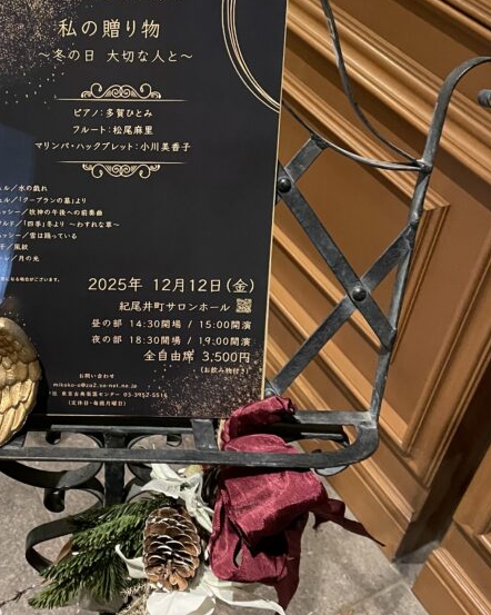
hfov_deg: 31.4
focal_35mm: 47
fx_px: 854
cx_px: 113
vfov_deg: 39.4
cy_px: 255
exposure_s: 1/33
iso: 400
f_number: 1.6
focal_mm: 4.2
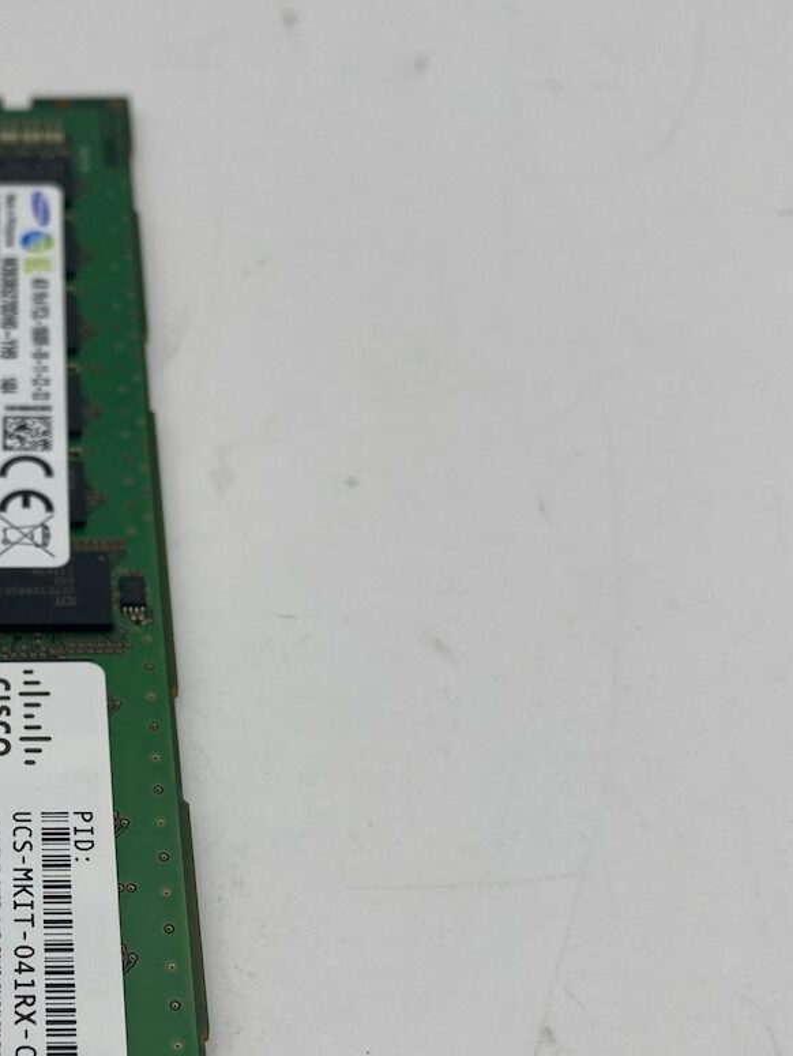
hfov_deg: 26.4
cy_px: 640
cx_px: -15
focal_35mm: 52
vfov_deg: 36.7
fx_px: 1587
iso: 32
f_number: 1.8
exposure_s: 1/318
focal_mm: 4.25
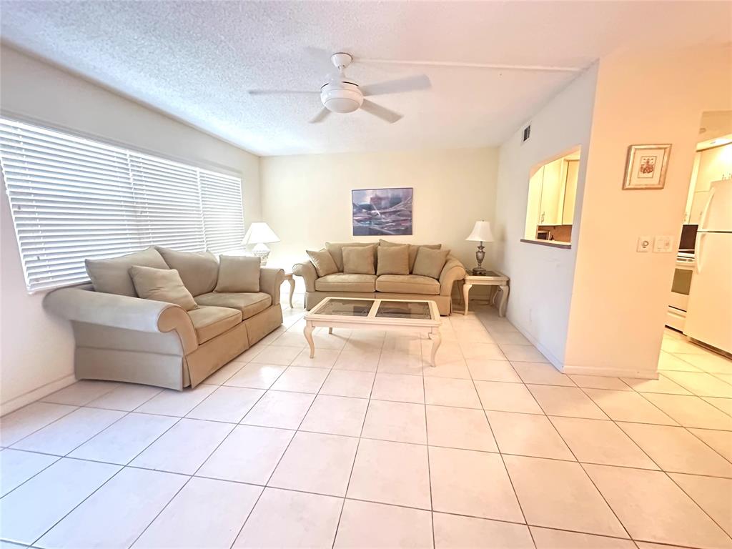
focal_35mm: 14
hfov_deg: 102.1
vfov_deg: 85.7
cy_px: 274
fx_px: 296
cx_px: 366
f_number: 2.2
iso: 1250
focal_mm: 2.22
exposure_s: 1/60
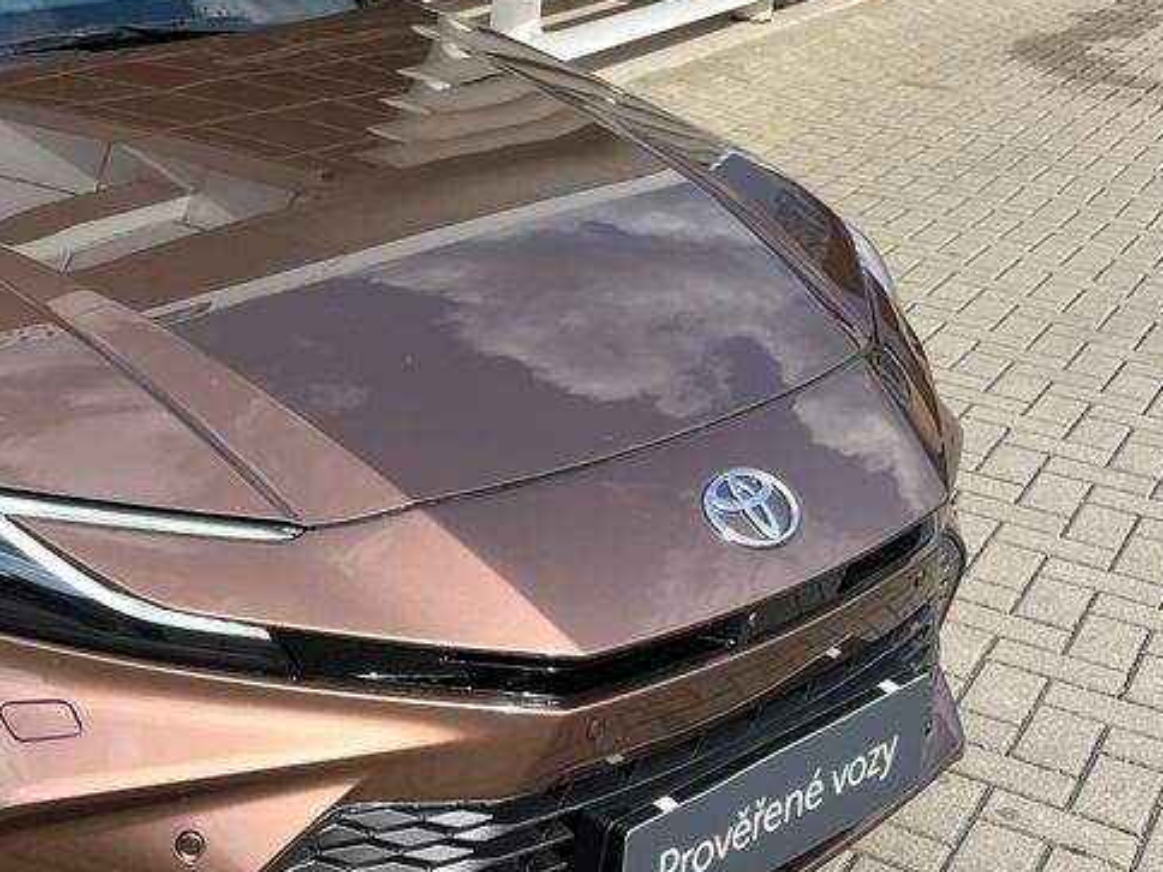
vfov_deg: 26.5
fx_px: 1848
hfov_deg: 32.5
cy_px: 392
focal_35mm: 55
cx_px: 36
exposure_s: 1/2179
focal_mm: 5.1
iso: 50
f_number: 1.6
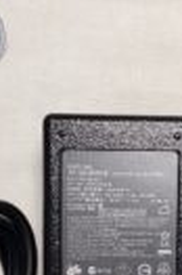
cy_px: 285
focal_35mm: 93
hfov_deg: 14.6
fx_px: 707
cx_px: 149
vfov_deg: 21.1
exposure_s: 1/120
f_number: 2.4
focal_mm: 4.3
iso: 125
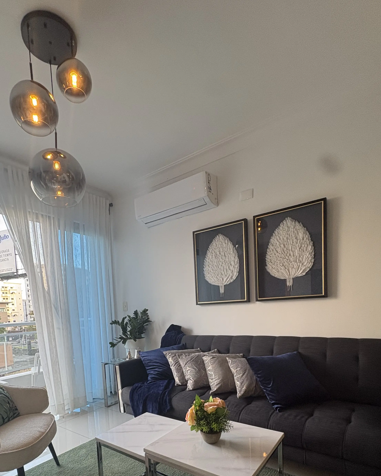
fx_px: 282
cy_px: 331
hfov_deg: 67.8
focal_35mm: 20
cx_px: 164
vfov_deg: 76.8
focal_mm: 2.22
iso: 200
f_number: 2.2
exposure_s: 1/120
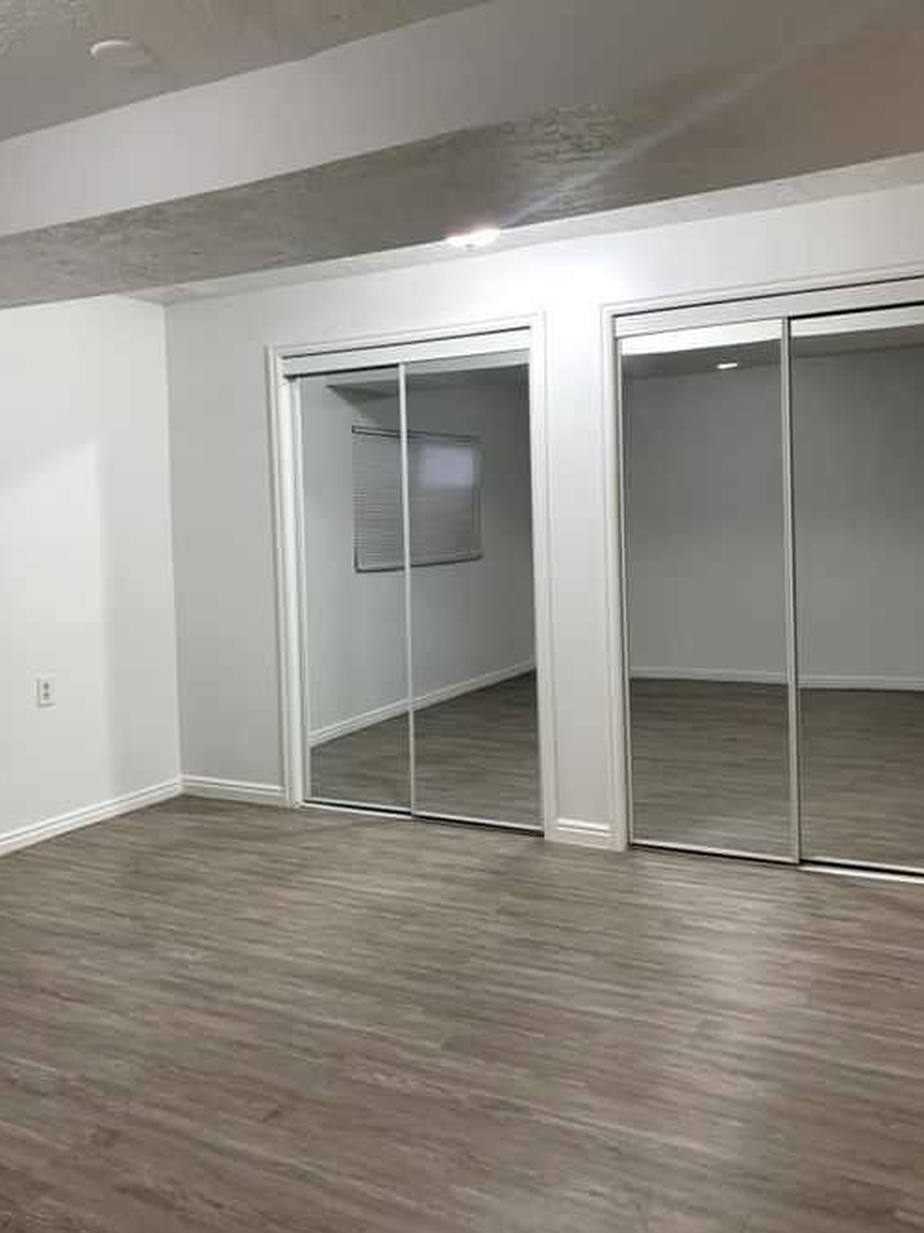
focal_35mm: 30
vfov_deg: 59.9
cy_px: 563
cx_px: 411
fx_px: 1068
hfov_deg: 46.7
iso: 160
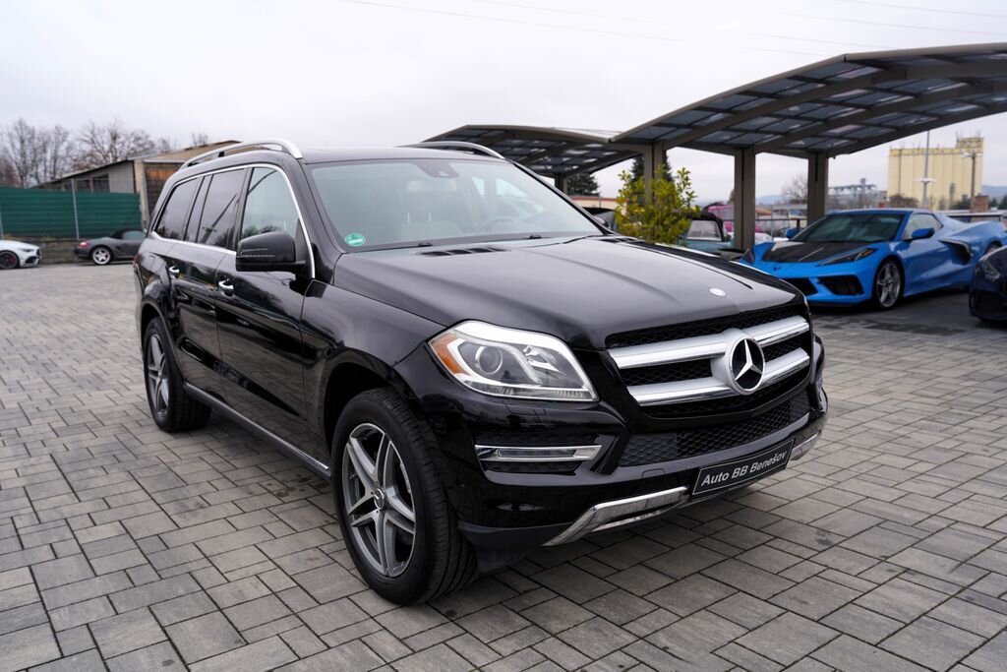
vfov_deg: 45.0
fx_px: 811
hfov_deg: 63.7
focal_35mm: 29
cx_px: 504
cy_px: 336
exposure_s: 1/125
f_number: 6.3
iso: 100
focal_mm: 29
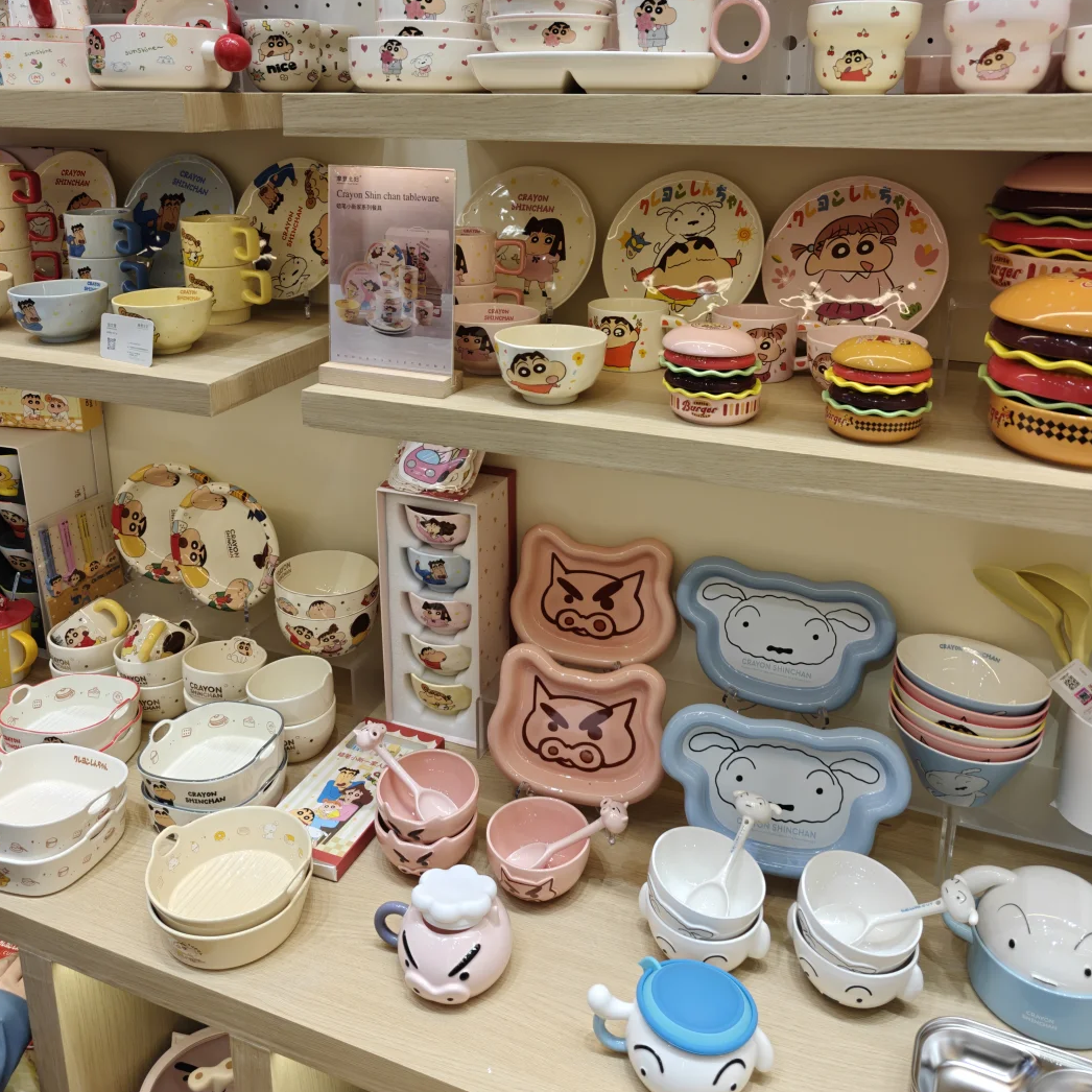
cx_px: 532
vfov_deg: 56.3
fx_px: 999
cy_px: 381
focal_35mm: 28
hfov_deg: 57.3
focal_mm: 6.06
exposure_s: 1/100
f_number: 1.6
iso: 50
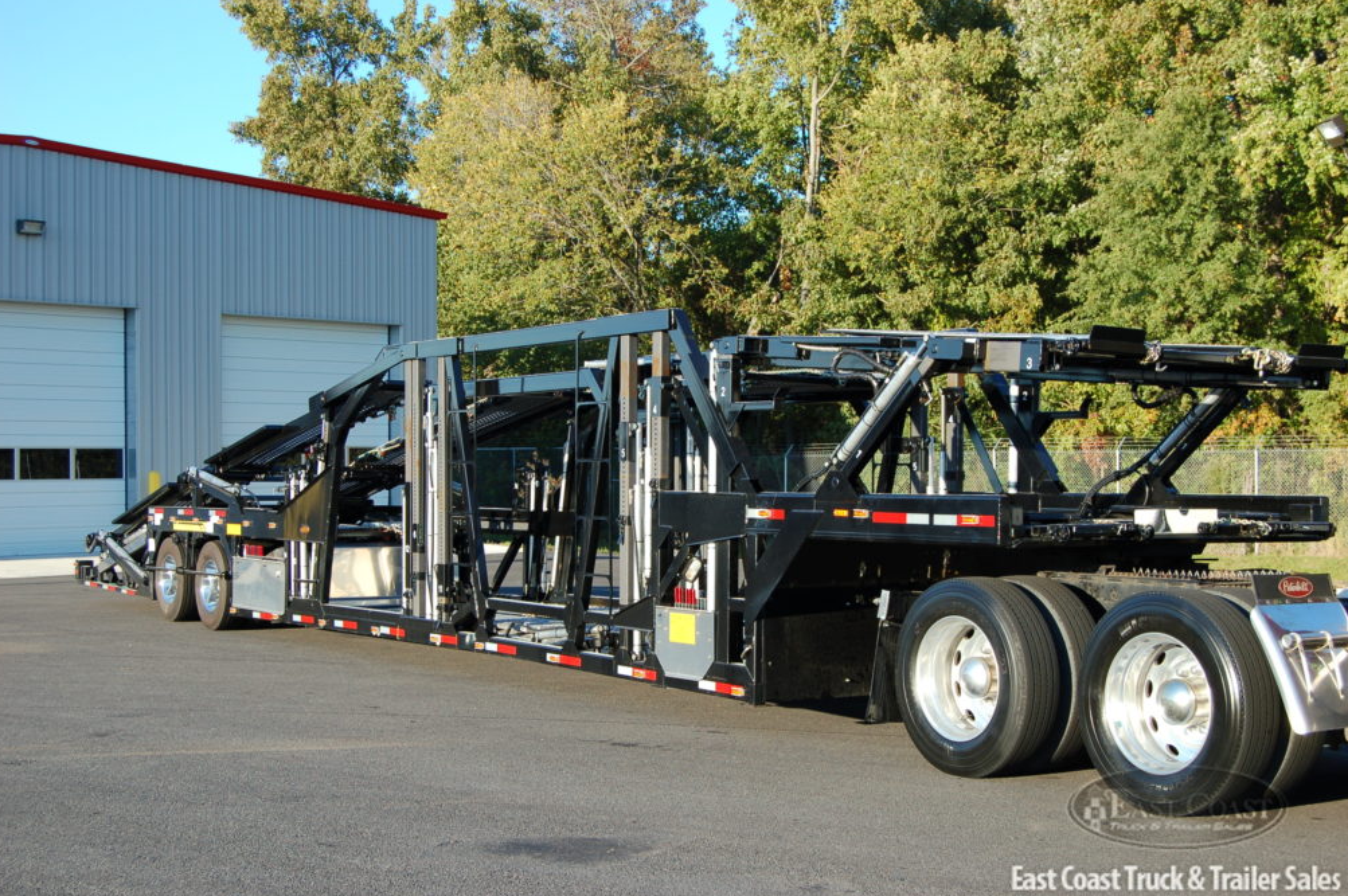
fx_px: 1833
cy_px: 455
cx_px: 671
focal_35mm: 49
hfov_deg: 40.4
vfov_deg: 27.5
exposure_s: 1/160
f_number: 6.3
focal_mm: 32
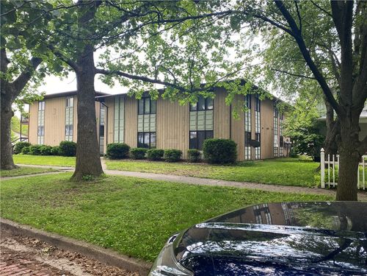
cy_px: 138
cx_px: 184
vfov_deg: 53.1
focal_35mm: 26
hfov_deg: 67.3
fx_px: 276
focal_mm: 4.25
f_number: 1.8
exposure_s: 1/367
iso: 32
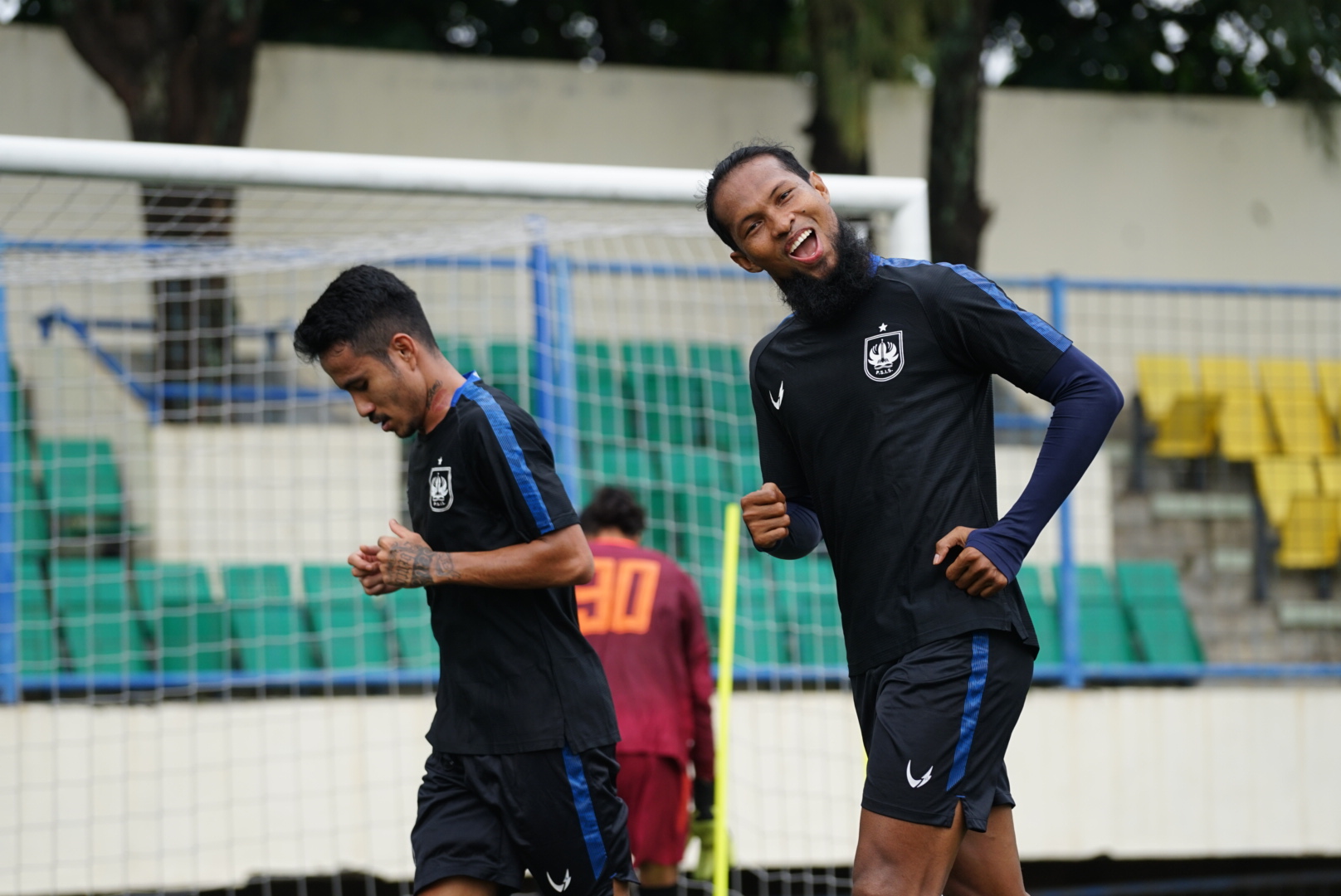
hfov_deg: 13.8
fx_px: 5554
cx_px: 670
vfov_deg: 9.2
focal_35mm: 149
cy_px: 448
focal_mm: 149
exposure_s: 1/800
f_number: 4
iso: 320
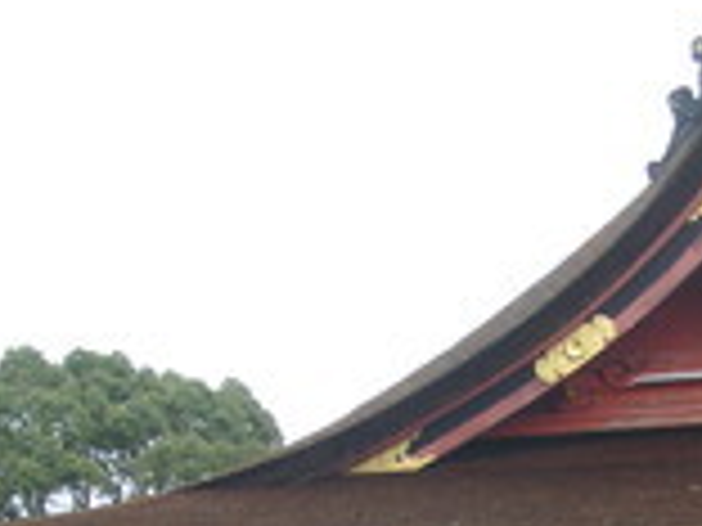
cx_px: 752
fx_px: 2170
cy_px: 625
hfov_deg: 17.8
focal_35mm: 107
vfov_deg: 13.5
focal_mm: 6.1
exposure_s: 1/90
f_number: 2.8
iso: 50
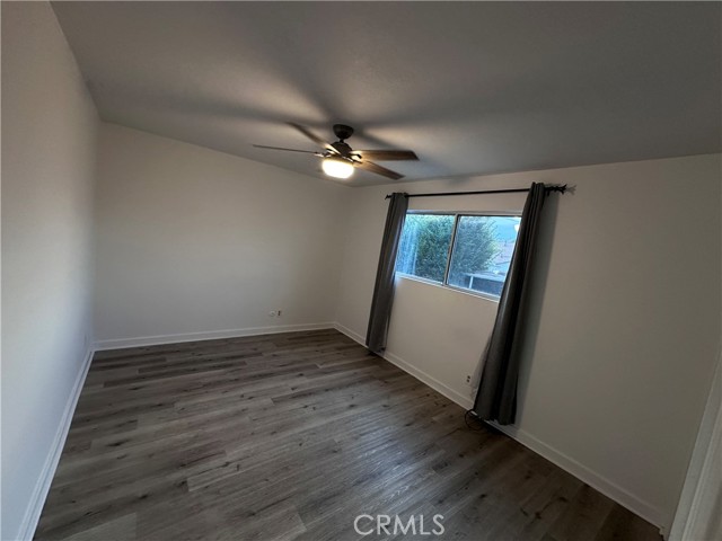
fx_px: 292
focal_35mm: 14
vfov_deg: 85.7
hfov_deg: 102.1
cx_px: 361
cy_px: 270
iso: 320
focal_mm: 2.22
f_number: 2.2
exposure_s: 1/120
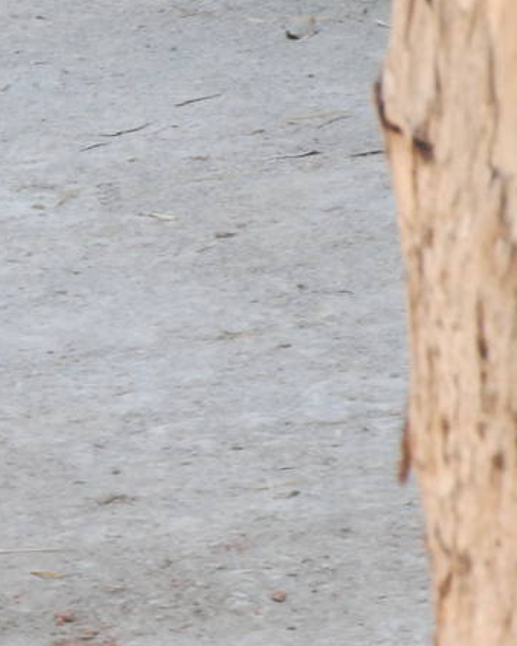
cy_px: 105
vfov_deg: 1.7
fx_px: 21261
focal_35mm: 1112
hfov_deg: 1.4
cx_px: -595
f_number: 13
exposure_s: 1/160
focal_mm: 220
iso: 1600
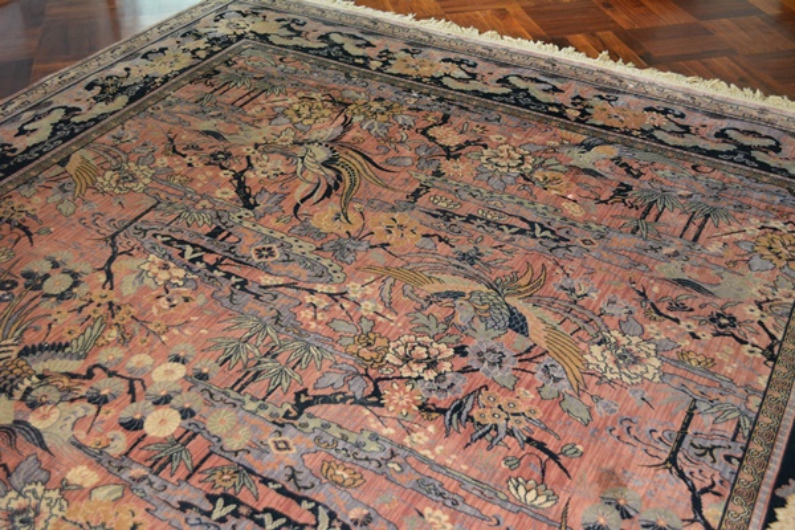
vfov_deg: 34.2
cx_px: 398
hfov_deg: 49.6
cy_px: 265
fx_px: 861
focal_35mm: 39
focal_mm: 26
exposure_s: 1/60
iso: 1800
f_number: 4.2
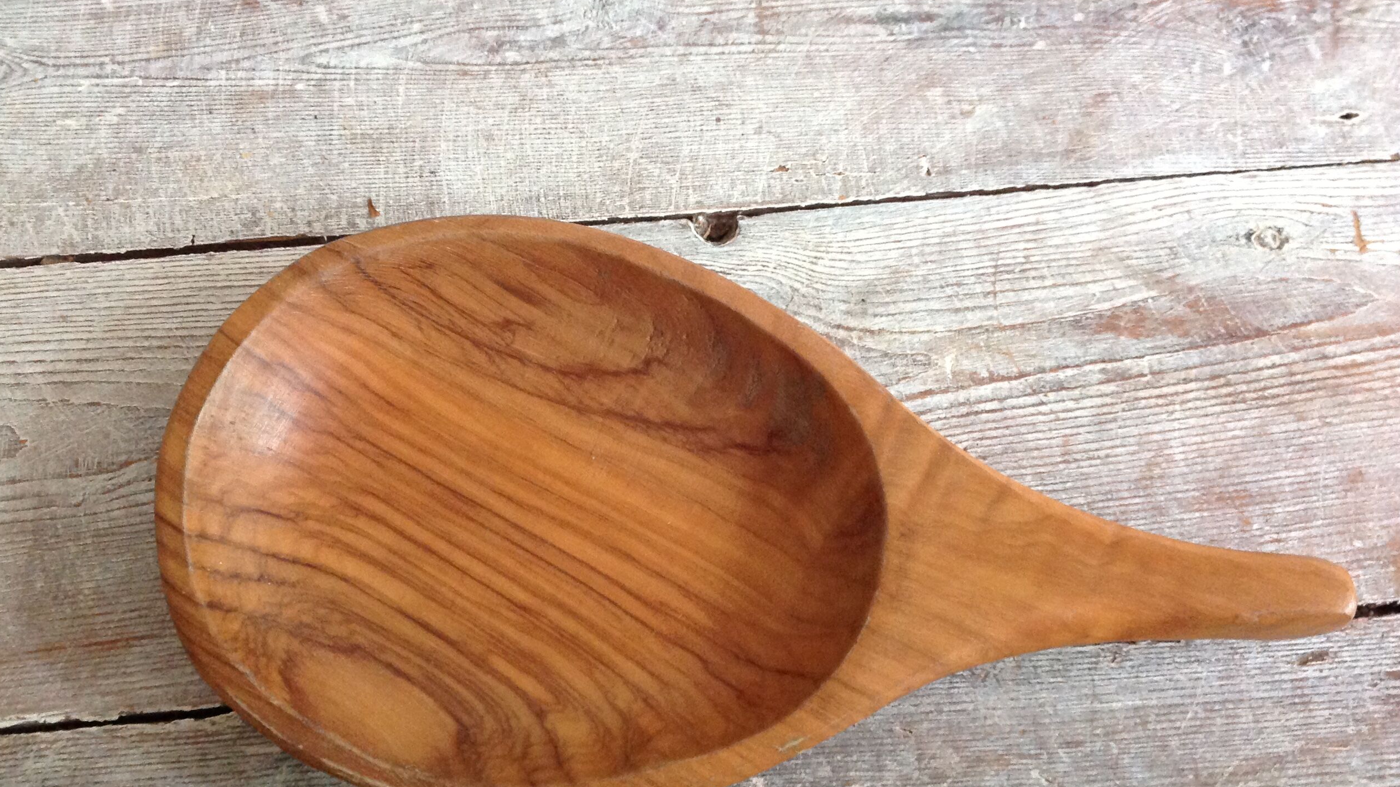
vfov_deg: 30.4
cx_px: 705
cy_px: 443
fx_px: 1448
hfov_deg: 51.6
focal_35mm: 39
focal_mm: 4.28
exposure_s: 1/15
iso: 320
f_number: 2.4
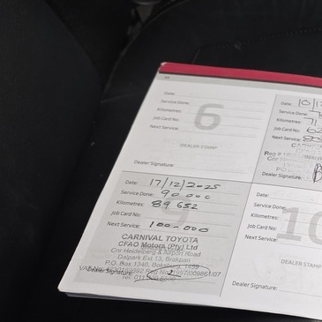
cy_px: 193
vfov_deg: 30.0
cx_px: 446
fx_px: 600
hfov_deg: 24.9
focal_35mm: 57
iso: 250
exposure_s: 1/100
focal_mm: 6.25
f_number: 1.7
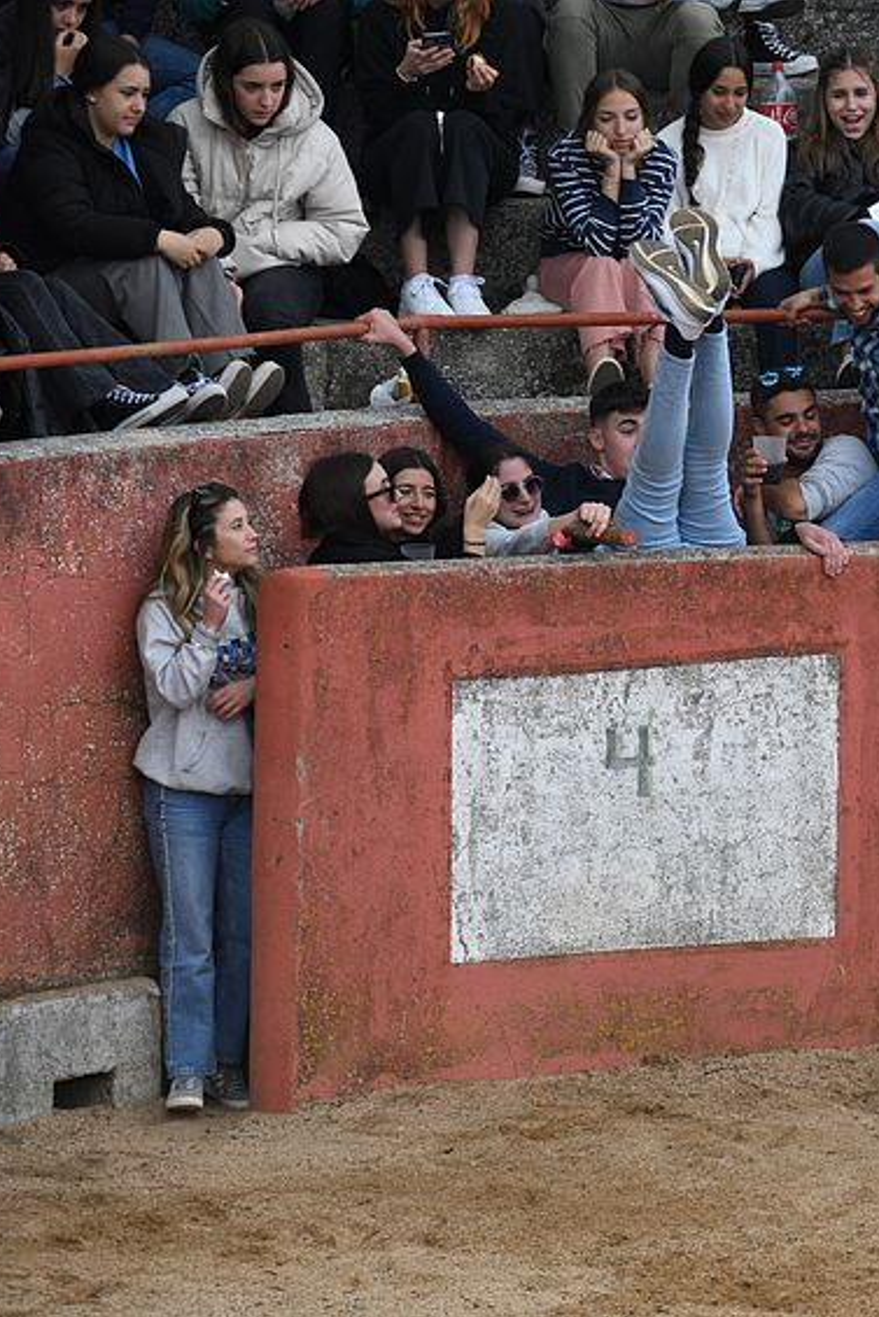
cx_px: 842
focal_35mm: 301
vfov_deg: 6.8
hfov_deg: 4.6
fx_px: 11017
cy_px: 658
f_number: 6.3
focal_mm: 200
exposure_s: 1/320
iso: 400
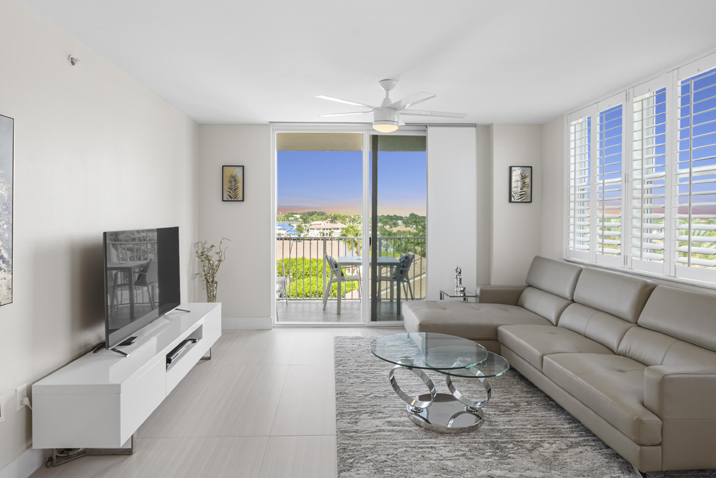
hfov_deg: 83.9
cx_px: 345
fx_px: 398
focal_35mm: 20
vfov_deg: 61.9
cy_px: 222
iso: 320
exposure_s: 1/125
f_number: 9
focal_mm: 16
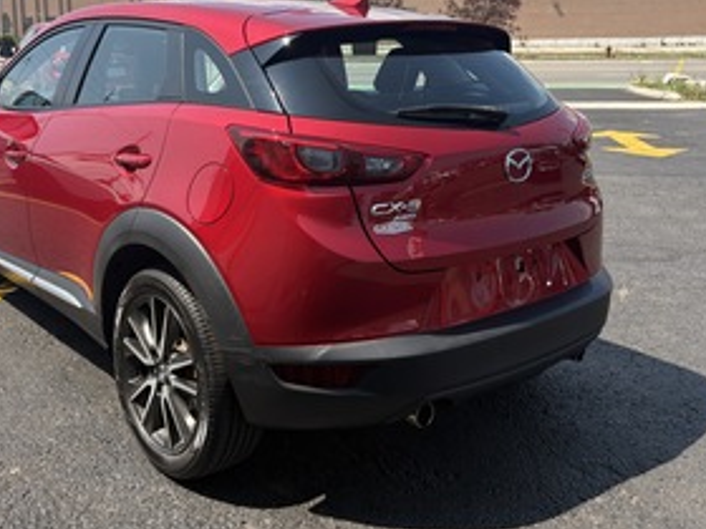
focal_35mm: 39
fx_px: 795
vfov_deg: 36.3
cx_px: 300
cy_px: 165
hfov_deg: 47.7
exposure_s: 1/2639
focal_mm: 5.96
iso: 50
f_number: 1.6
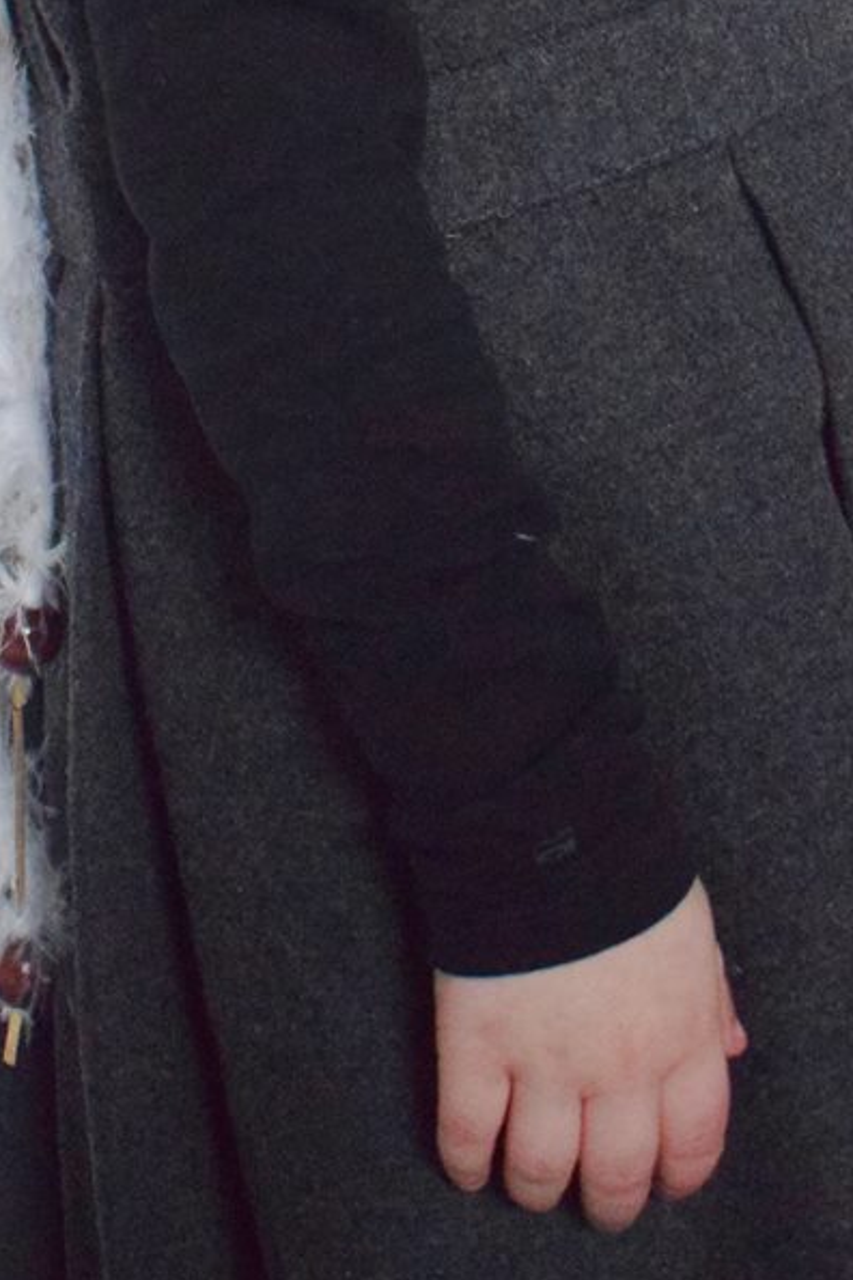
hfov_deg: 14.1
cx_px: 387
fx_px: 3447
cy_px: -297
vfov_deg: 19.7
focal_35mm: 97
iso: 5000
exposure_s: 1/60
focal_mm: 24
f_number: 3.8
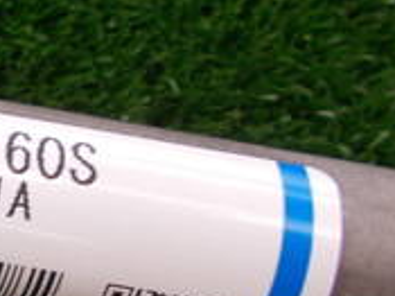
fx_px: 1083
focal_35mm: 95
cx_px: -196
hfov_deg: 18.4
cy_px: 160
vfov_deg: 15.5
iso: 125
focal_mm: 4.6
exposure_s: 1/25
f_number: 3.2
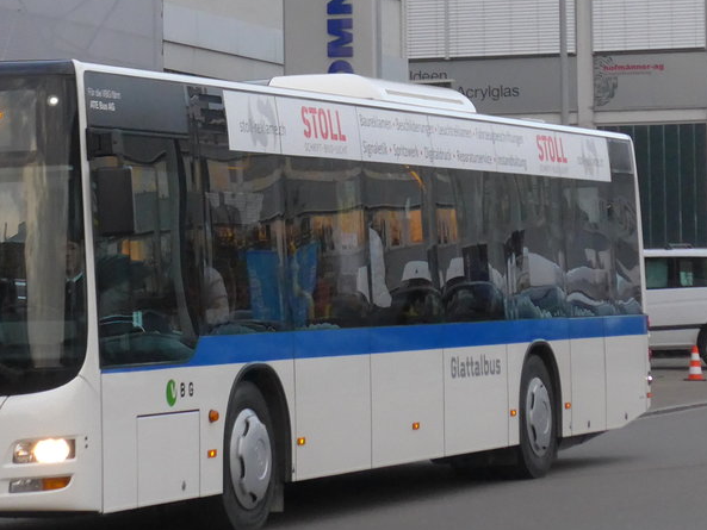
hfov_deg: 11.3
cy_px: 127
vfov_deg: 8.5
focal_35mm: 174
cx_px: 180
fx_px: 3555
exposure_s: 1/320
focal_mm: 17
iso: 640
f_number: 4.5
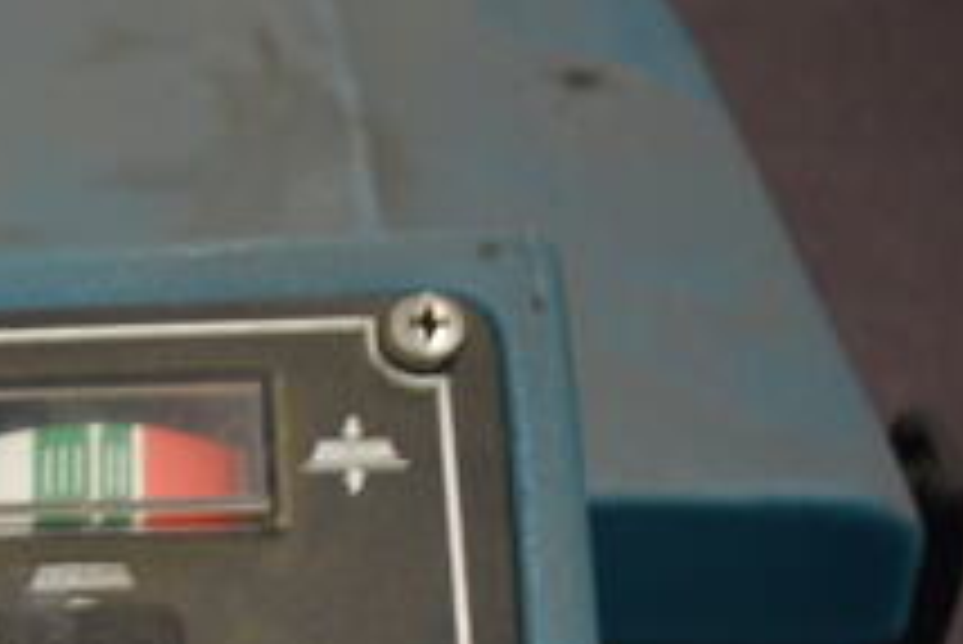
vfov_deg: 16.9
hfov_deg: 23.6
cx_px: -238
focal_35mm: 77
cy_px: 802
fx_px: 2061
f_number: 4
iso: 1400
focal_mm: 18
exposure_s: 1/60
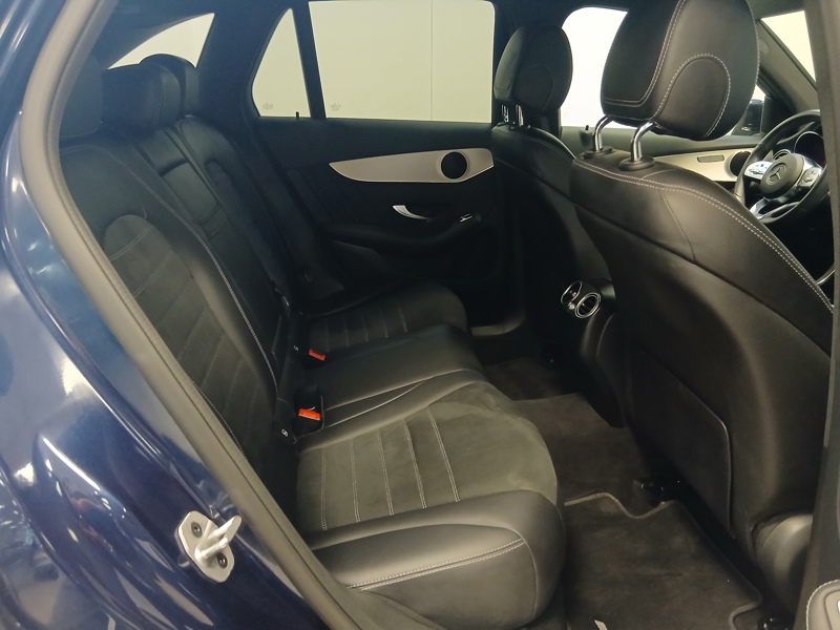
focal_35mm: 26
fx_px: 631
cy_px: 315
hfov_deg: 67.3
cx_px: 420
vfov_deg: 53.1
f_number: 1.8
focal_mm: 3.98
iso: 800
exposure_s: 1/20
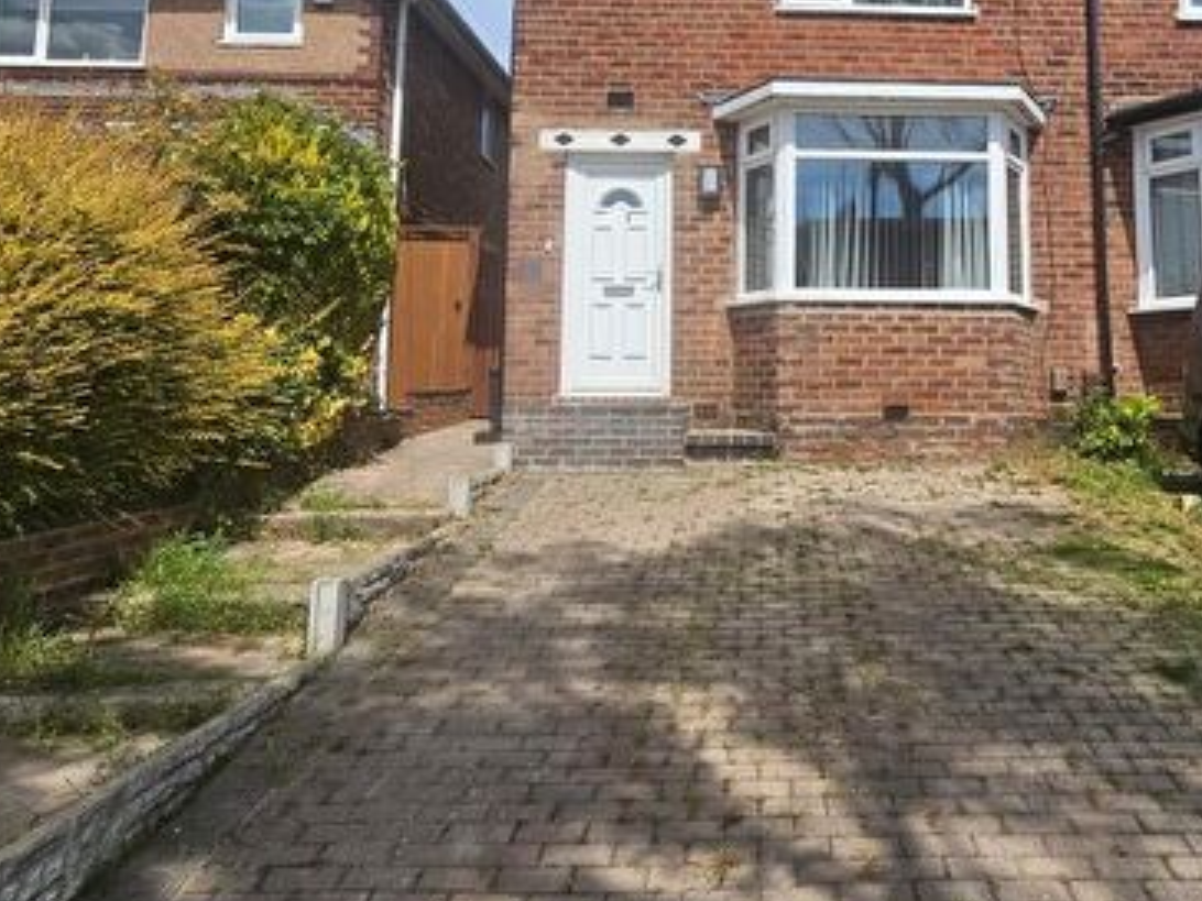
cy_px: 282
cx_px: 786
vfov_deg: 53.5
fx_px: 868
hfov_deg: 67.8
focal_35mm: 25
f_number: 2.2
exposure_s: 1/2500
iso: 50
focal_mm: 2.2
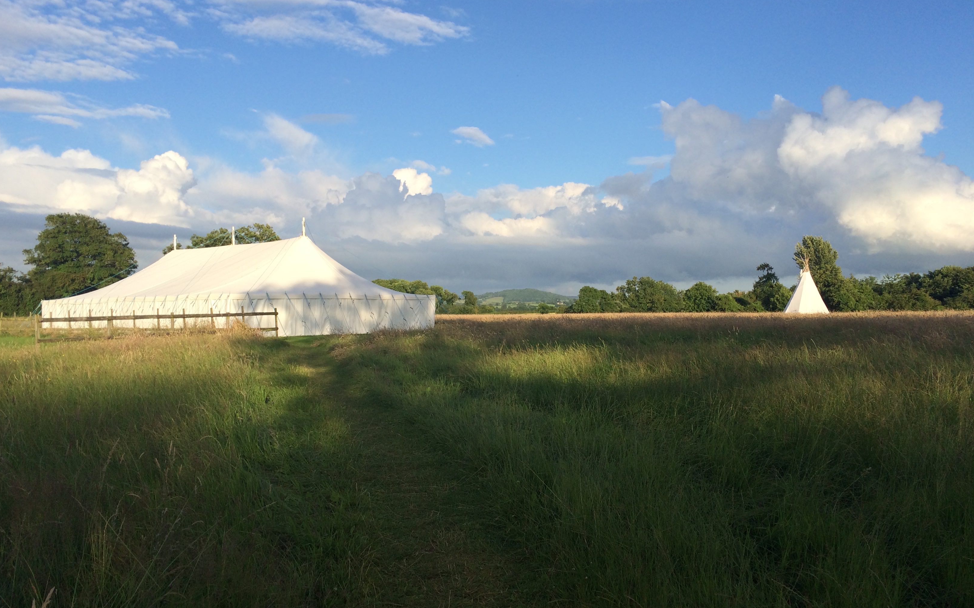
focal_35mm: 31
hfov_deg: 61.2
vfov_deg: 40.6
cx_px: 484
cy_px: 292
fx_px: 823
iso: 32
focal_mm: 4.15
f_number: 2.2
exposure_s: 1/1642
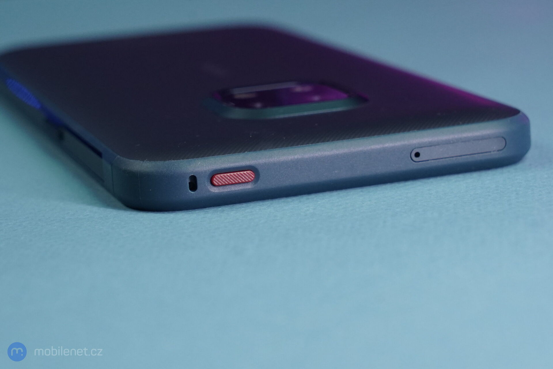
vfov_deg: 19.5
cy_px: 184
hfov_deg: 28.8
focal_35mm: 70
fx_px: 1075
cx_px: 276
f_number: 8
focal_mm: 70
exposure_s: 1/160
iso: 2000
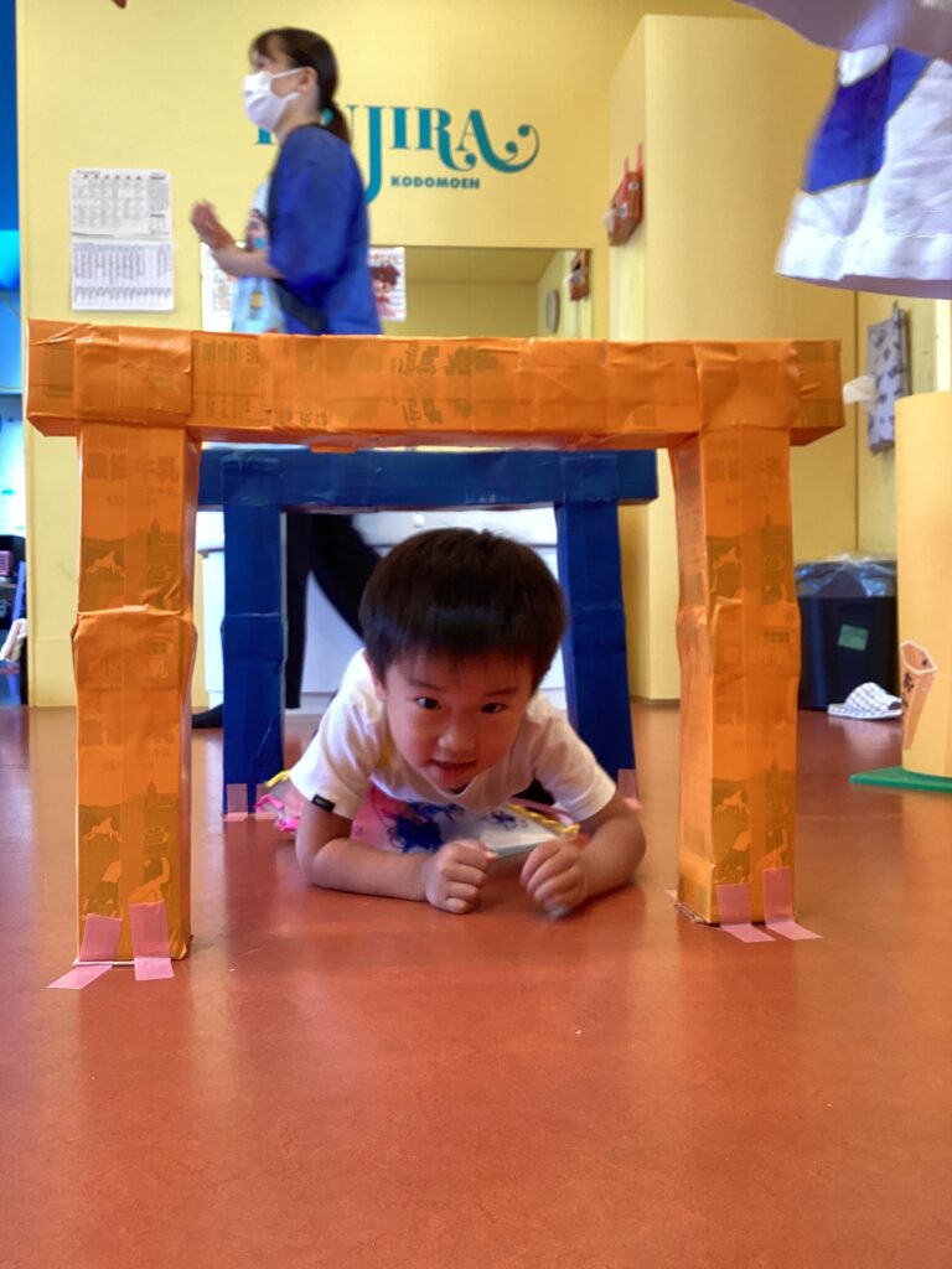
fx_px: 1137
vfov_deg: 58.4
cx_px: 476
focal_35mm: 31
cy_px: 634
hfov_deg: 45.4
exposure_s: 1/50
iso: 125
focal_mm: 3.3
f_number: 2.4
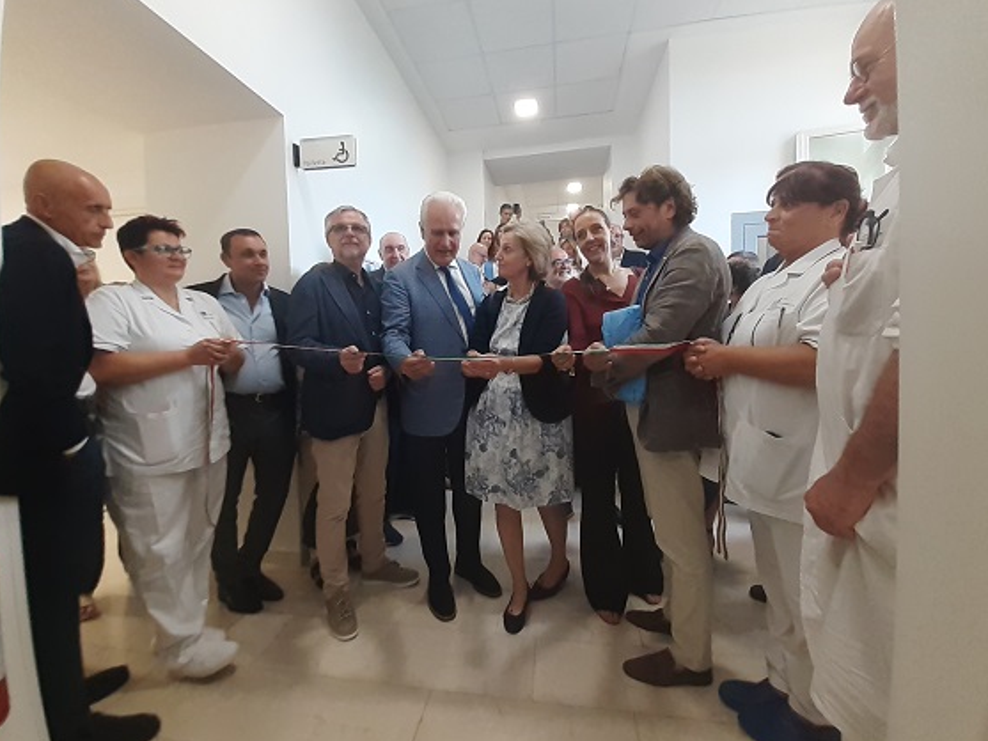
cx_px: 484
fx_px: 400
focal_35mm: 14
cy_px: 353
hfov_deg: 102.0
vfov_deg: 85.6
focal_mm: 1.13
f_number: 2.2
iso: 100
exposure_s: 1/50
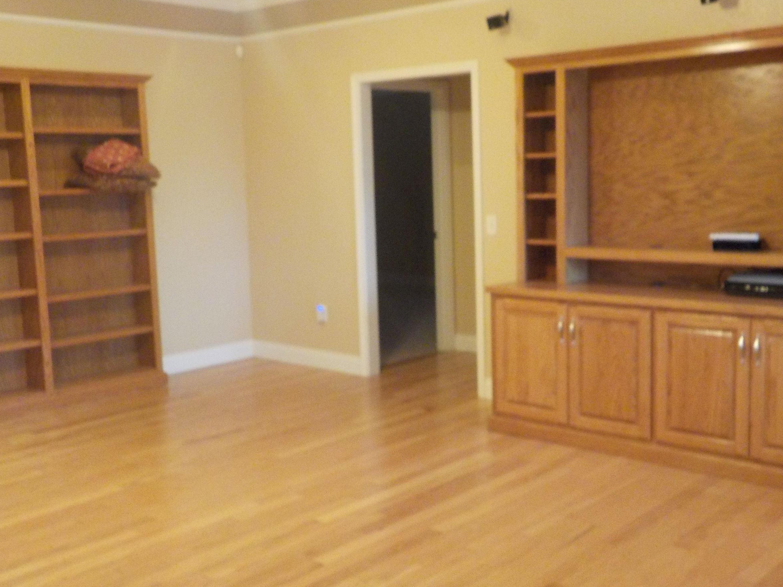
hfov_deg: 47.9
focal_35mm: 39
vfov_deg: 36.8
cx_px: 388
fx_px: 882
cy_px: 267
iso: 450
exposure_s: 1/8
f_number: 3.3
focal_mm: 4.1
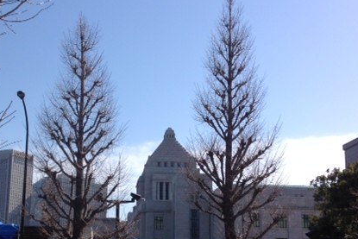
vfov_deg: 24.0
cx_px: 154
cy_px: 177
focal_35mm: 56
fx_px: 557
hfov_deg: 35.6
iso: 50
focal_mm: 4.28
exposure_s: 1/1890
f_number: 2.4
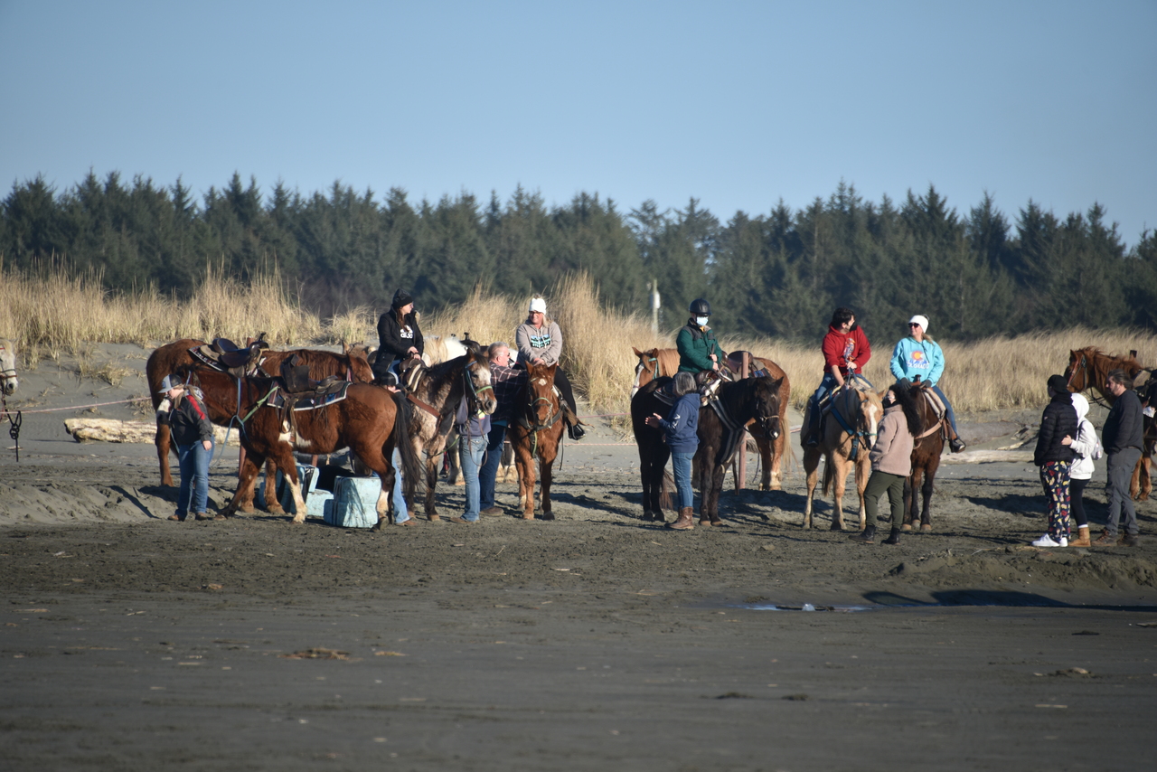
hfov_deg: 6.9
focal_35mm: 300
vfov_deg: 4.6
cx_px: 578
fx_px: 9643
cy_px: 386
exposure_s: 1/640
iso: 140
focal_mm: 300
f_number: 5.6
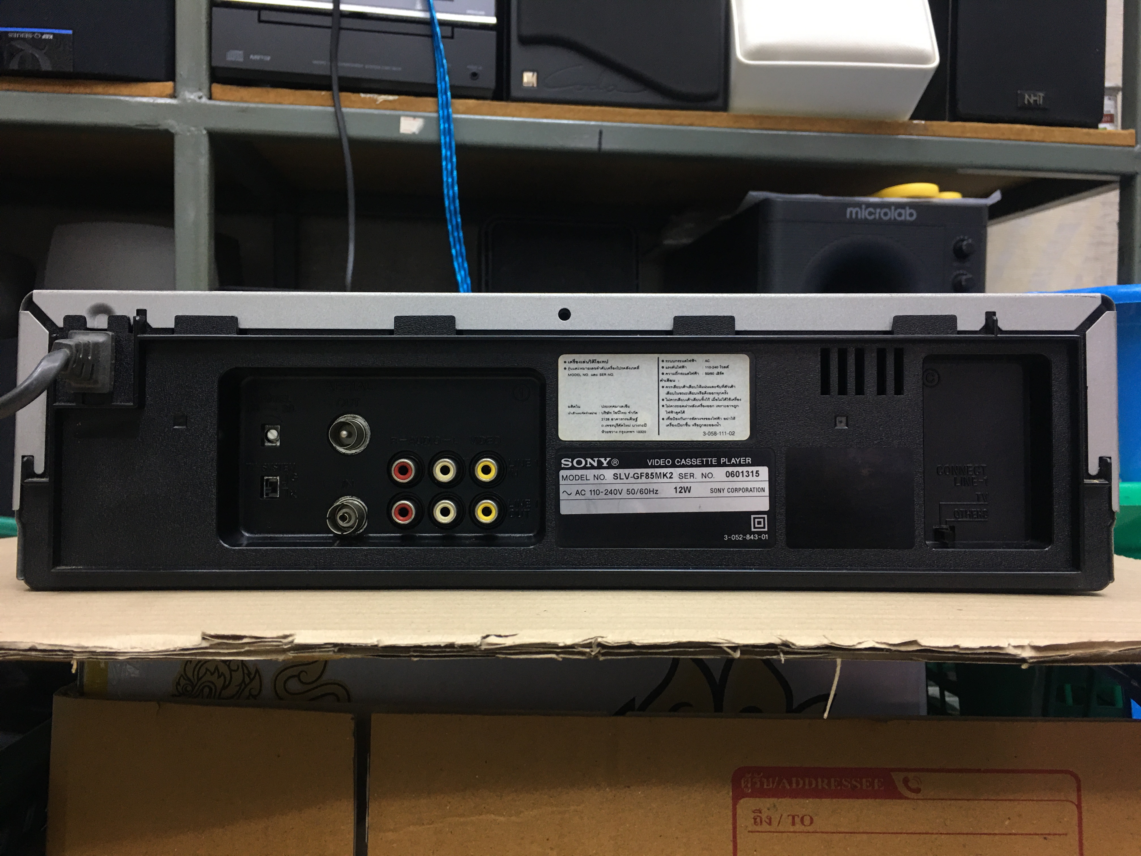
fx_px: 956
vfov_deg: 48.2
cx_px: 570
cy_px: 428
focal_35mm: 29
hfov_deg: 61.7
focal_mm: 4.15
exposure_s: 1/17
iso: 50
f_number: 2.2
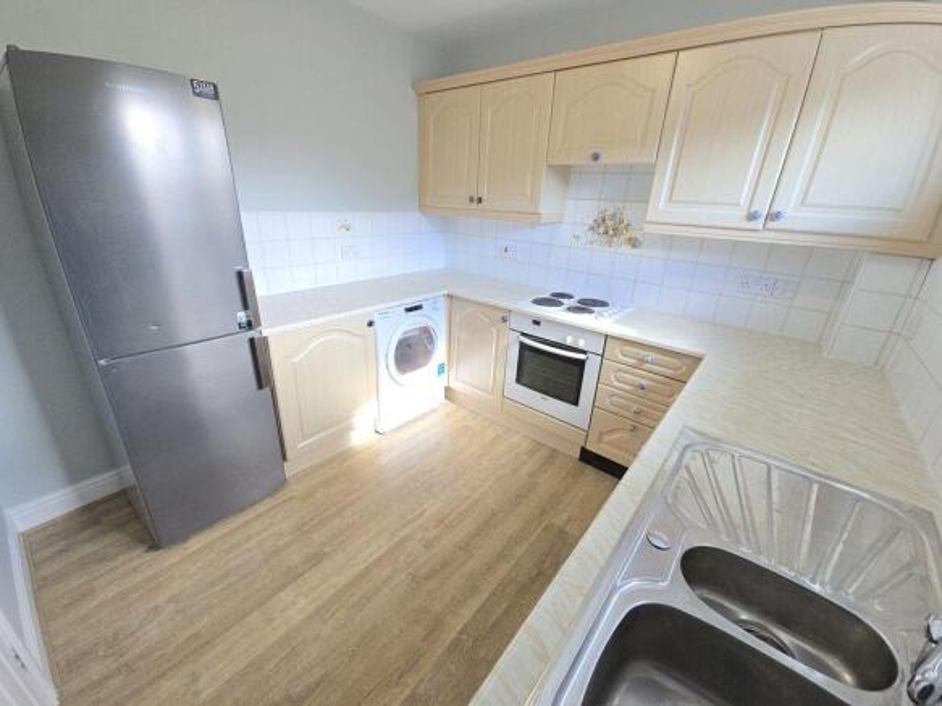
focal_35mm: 13
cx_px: 471
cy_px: 353
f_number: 2.2
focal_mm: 2.2
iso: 80
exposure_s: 1/60
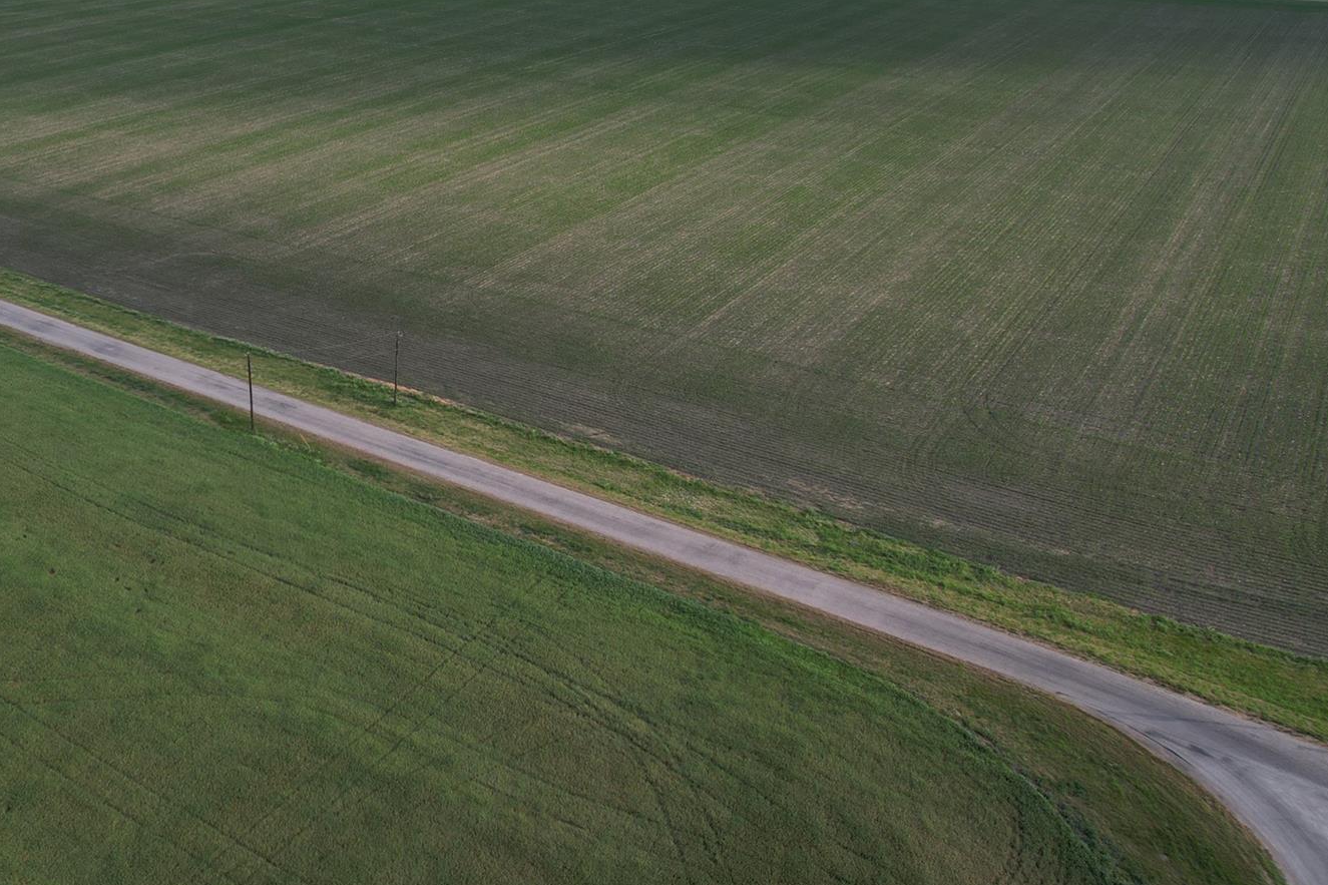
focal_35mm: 34
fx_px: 1254
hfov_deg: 53.3
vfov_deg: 38.5
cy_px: 309
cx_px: 333
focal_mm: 8.38
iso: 100
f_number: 2.8
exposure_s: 1/1000
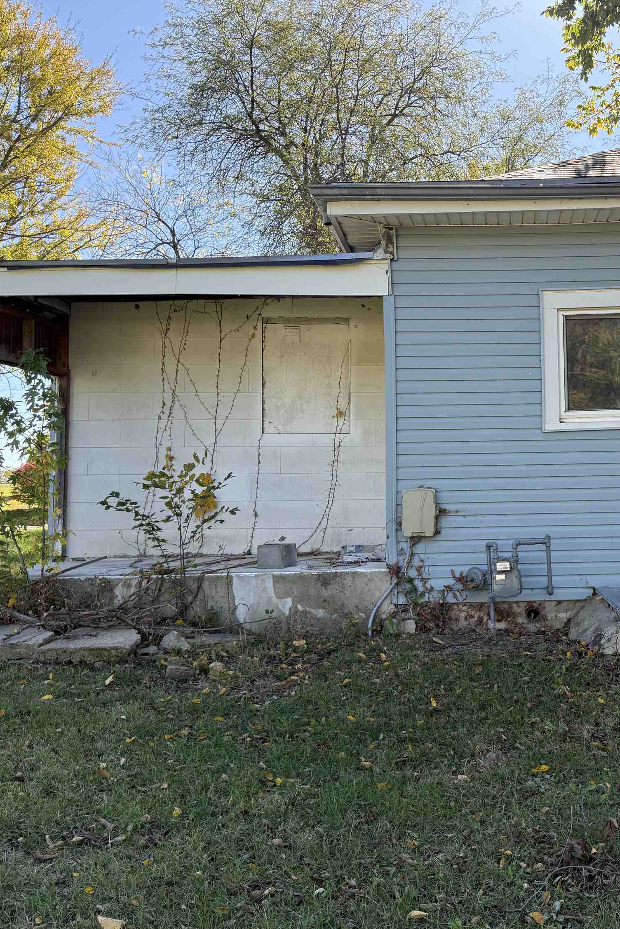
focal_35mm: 34
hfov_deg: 37.4
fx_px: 878
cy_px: 467
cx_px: 500
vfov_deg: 55.8
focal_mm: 6.76
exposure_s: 1/1122
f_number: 1.78
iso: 100
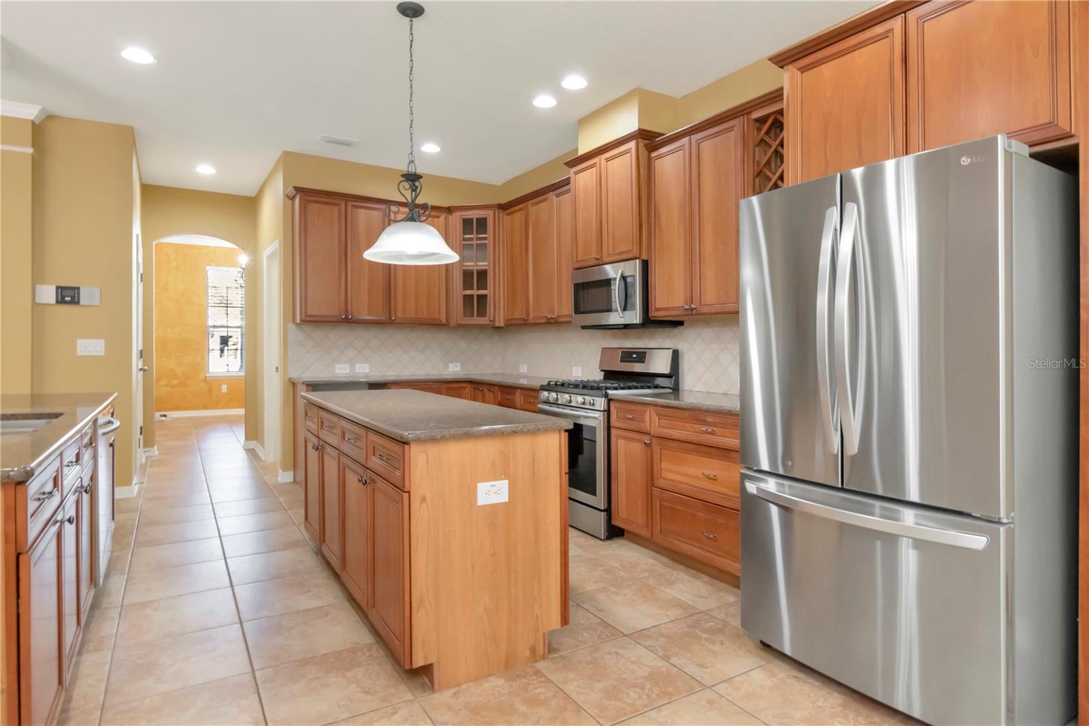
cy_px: 363
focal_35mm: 20
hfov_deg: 85.4
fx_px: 590
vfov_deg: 63.2
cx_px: 544
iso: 1250
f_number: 11
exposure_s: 1/25
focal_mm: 13
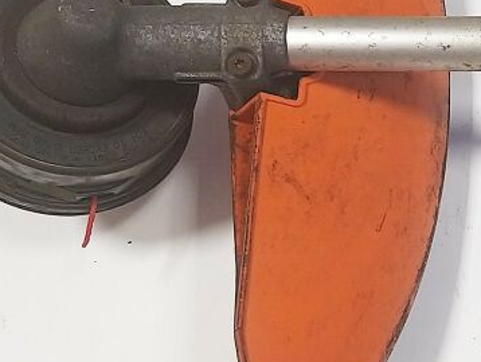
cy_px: 184
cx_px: 443
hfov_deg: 31.5
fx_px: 806
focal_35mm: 58
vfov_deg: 25.3
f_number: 1.7
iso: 200
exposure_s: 1/50
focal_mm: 3.93
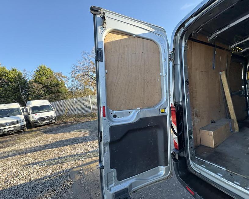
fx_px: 111
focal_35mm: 15
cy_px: 101
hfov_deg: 96.7
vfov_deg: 84.0
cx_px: 132
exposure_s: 1/188
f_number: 2.2
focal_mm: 2.22
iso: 64
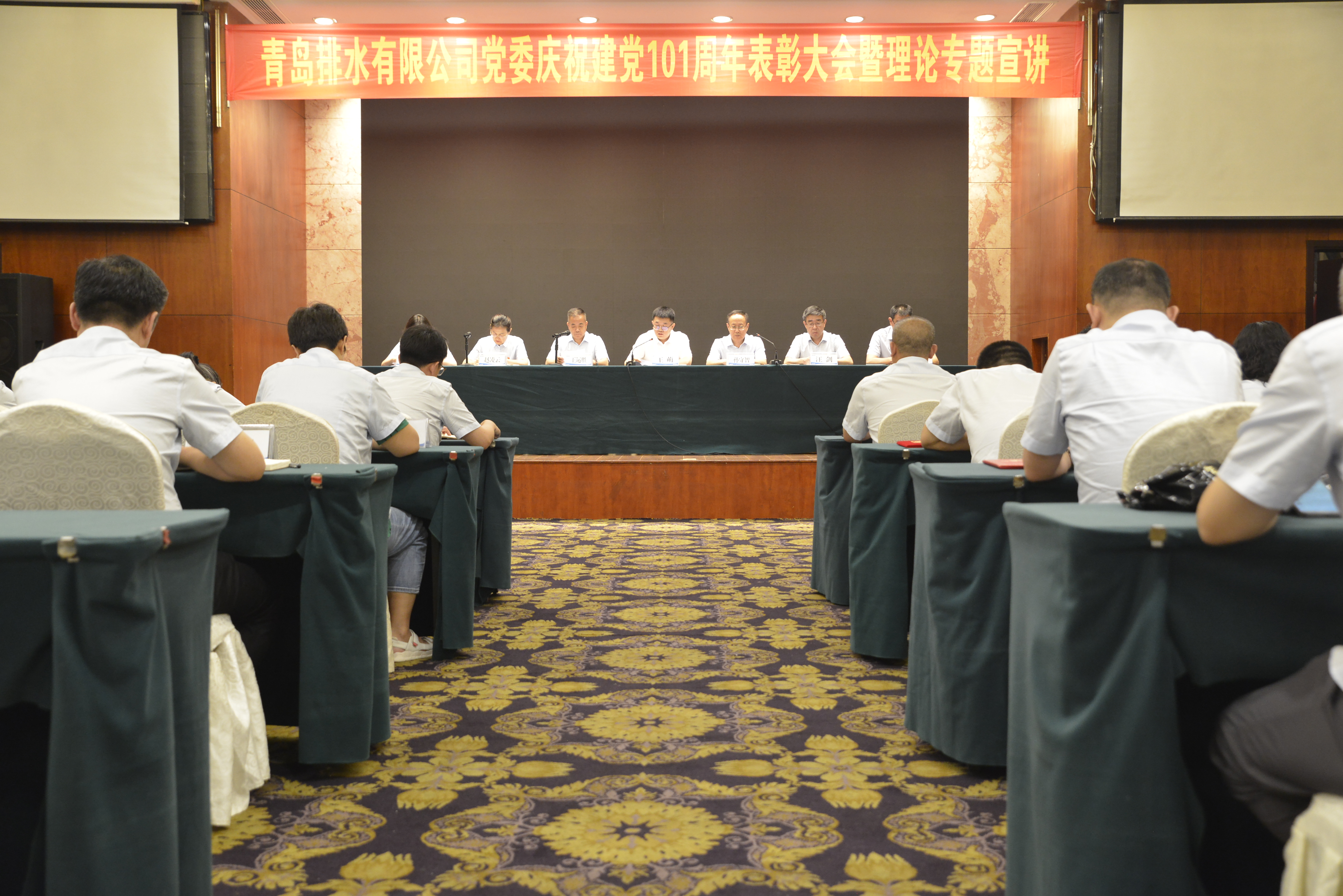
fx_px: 1343
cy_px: 448
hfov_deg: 53.1
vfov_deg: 36.9
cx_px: 672
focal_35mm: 36
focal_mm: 36
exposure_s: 1/40
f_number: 3.5
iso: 2500
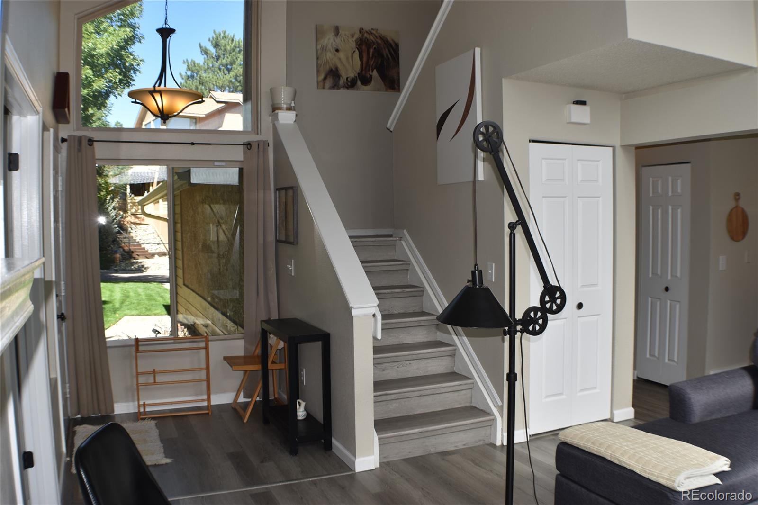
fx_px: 853
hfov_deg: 47.9
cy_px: 252
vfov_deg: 33.0
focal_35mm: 40
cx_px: 379
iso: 100
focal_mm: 27
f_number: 5.6
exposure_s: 1/125
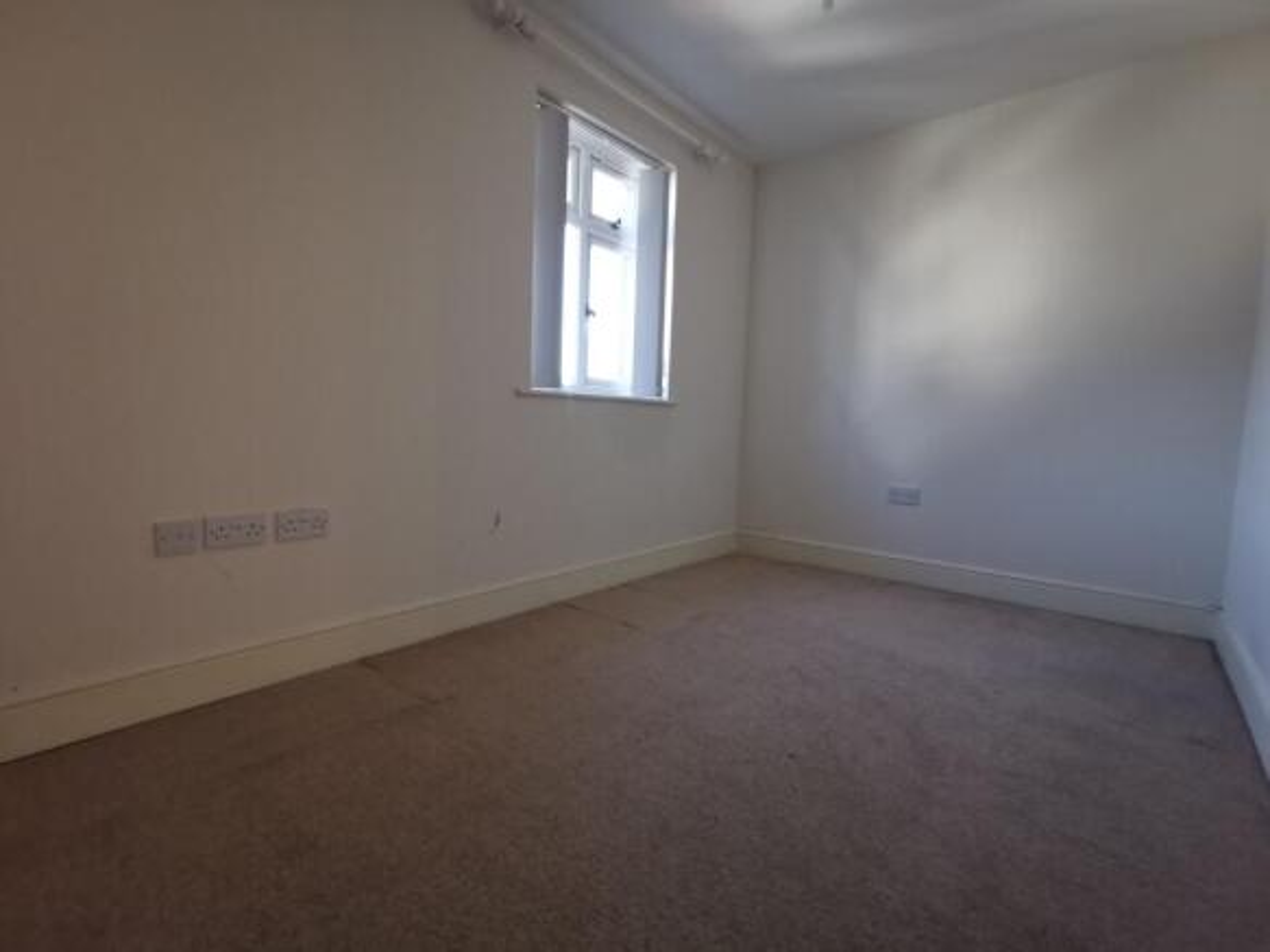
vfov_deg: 78.1
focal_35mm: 16
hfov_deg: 94.5
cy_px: 476
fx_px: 587
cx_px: 635
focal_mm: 2.35
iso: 320
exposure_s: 1/100
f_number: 2.2
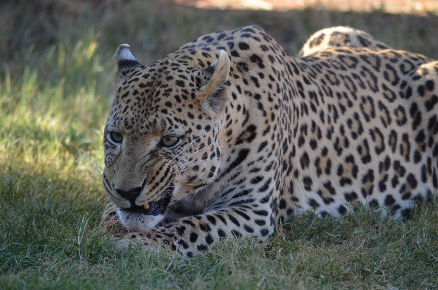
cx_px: 219
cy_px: 145
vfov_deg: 3.3
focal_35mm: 420
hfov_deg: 4.9
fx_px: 5100
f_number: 5.6
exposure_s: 1/250
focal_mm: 280
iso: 450
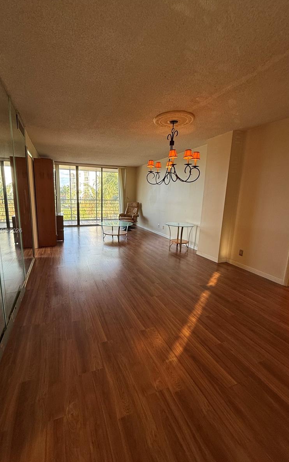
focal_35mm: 15
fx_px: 189
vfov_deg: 101.5
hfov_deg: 74.4
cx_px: 125
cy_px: 231
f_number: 2.2
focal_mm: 2.22
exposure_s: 1/120
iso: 125
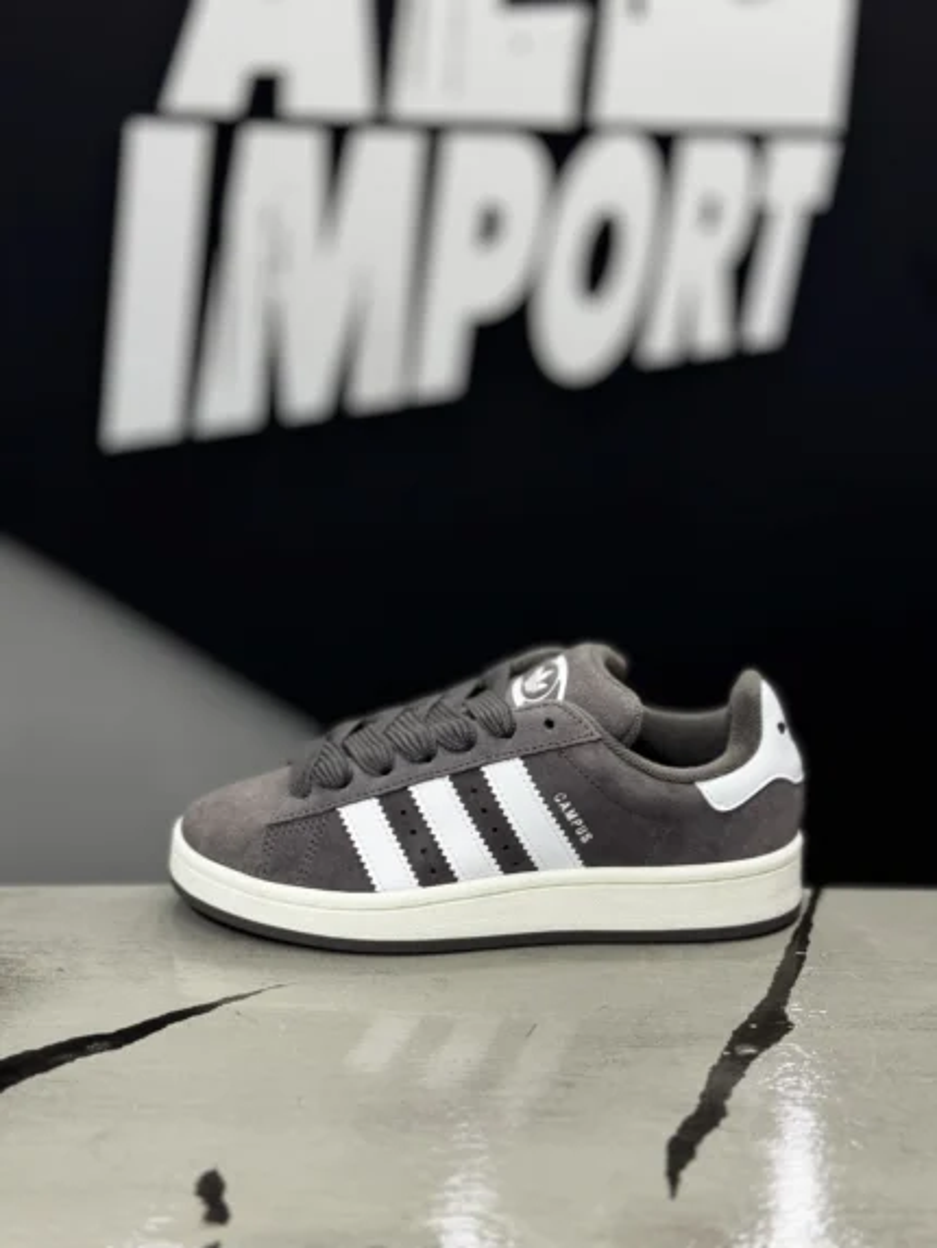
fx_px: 1732
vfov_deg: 39.6
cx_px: 468
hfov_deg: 30.3
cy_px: 624
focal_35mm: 48
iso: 200
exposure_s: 1/60
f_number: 1.78
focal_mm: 6.76
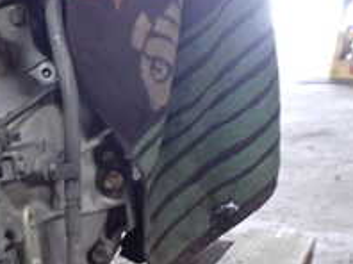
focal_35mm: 91
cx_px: -171
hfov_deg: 19.0
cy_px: 396
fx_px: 927
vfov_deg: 15.0
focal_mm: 5.4
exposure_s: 1/30
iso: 250
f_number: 2.3
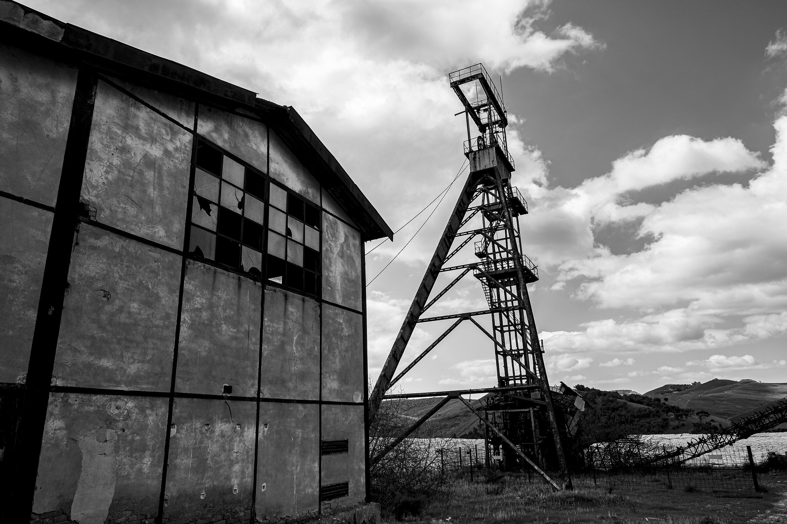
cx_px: 394
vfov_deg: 53.1
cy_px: 262
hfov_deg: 73.7
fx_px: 525
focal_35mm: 24
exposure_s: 1/125
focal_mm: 16
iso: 100
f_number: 8
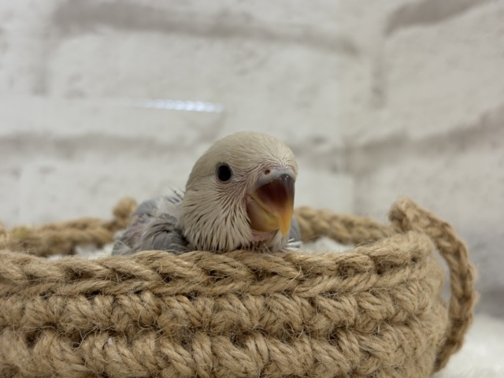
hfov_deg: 36.8
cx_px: 252
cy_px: 189
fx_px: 757
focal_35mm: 52
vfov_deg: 28.0
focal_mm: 5.96
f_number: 1.6
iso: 64
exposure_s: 1/100
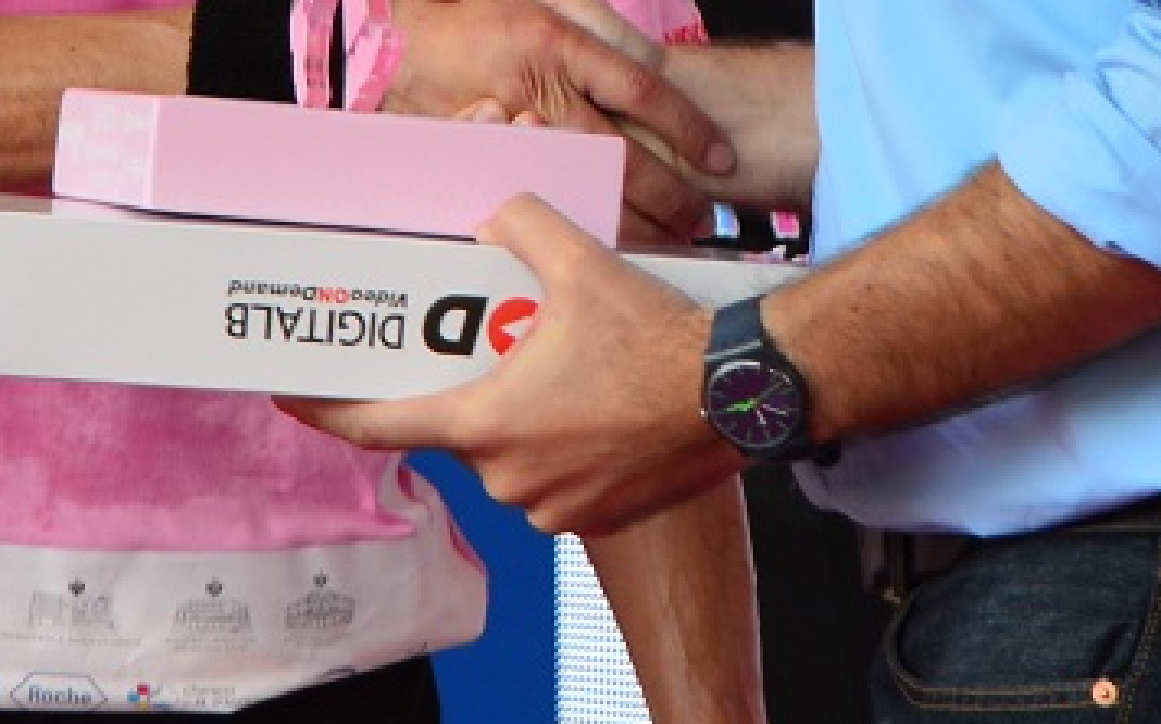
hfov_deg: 5.7
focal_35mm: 372
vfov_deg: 3.5
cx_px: 657
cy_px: -199
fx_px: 11763
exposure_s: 1/80
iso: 100
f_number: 5.3
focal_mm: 48
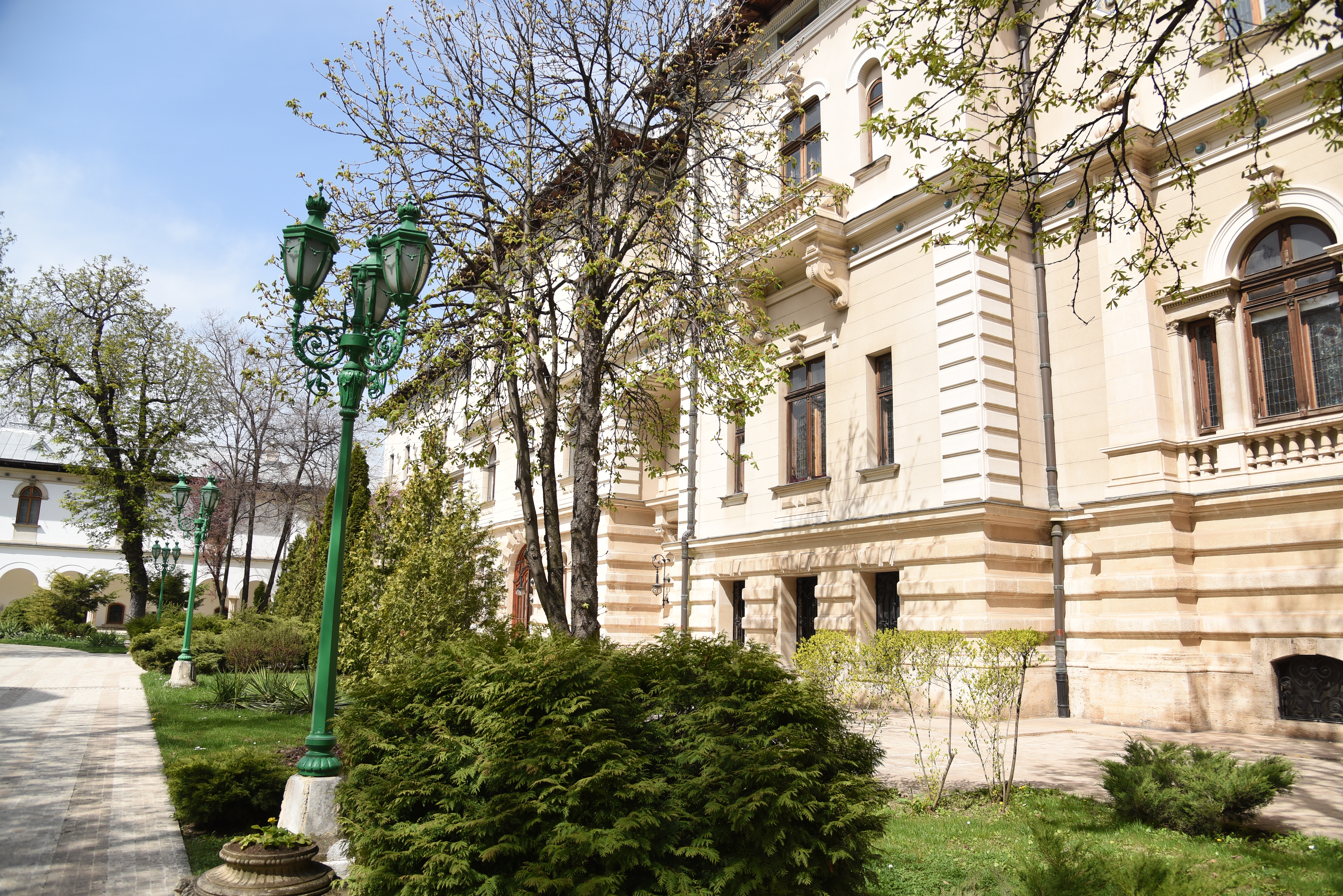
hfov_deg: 73.7
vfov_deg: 53.1
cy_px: 448
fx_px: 895
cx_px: 672
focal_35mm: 24
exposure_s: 1/1000
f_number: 5.6
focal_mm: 24
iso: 250
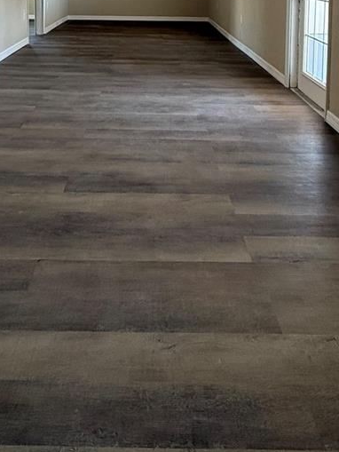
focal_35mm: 33
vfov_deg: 45.9
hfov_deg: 42.8
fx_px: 431
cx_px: 142
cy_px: -6
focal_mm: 2.22
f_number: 2.2
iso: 200
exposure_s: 1/99
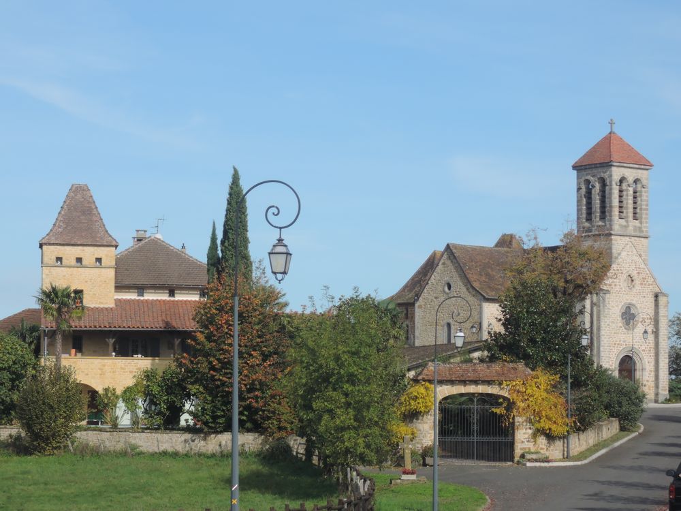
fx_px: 2066
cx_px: 340
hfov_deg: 18.7
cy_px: 256
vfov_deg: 14.1
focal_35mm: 105
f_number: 6.5
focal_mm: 22.4
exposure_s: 1/125
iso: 250
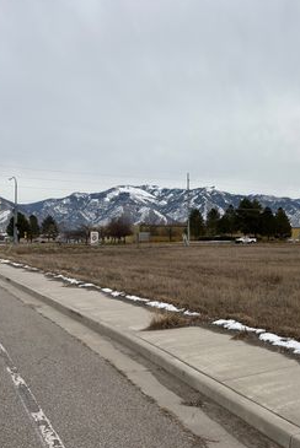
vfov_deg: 51.8
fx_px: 462
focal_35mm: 37
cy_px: 223
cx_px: 251
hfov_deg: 34.6
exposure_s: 1/3448
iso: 50
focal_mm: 5.96
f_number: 1.6
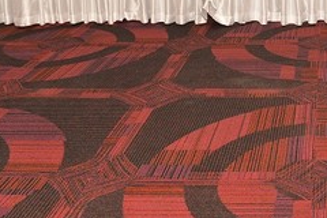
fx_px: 609
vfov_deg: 18.6
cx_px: 341
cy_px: -82
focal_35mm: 67
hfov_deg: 28.0
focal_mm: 24
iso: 800
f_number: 4.5
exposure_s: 1/100
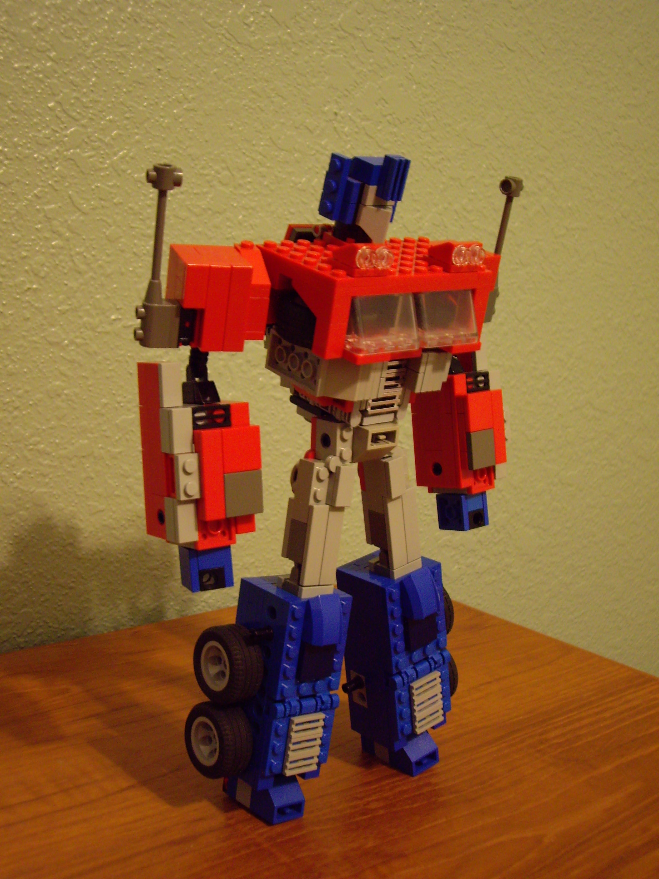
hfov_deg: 30.9
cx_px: 330
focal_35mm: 47
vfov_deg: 40.4
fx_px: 1193
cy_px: 440
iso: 200
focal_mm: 7.6
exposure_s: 1/10
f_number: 3
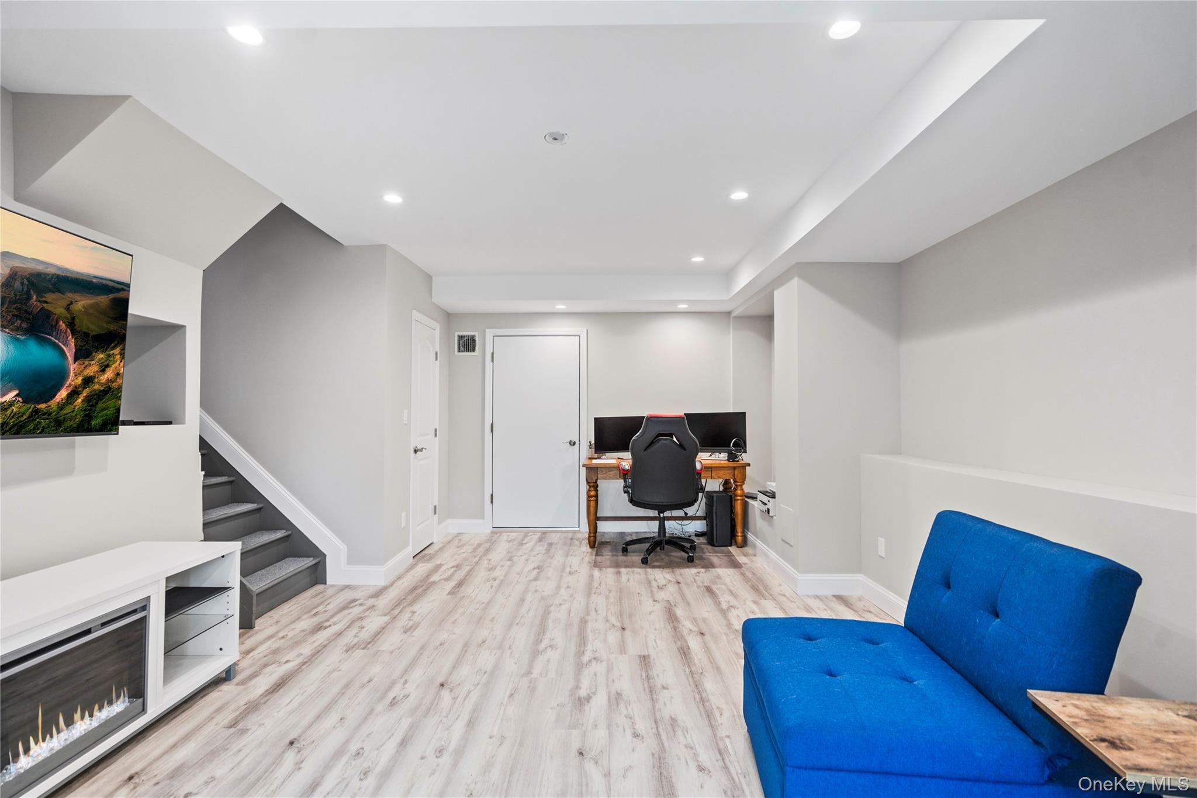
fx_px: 532
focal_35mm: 16
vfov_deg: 73.7
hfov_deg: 96.7
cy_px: 399
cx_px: 598
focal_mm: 16
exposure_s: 1/10
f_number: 4.5
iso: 320
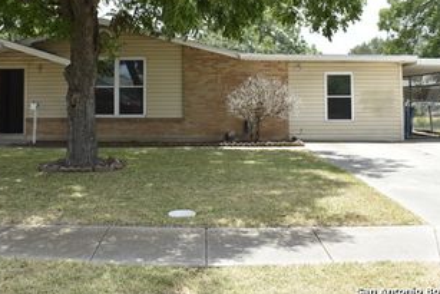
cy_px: 59
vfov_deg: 29.8
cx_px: 176
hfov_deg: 44.3
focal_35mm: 44
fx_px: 538
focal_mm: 18
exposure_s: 1/250
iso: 160
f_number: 8
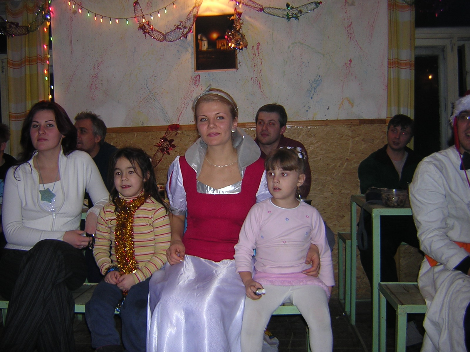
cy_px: 176
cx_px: 235
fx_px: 489
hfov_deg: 51.4
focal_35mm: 36
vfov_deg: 39.7
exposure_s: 1/60.1
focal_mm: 4.7
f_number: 2.6
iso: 109
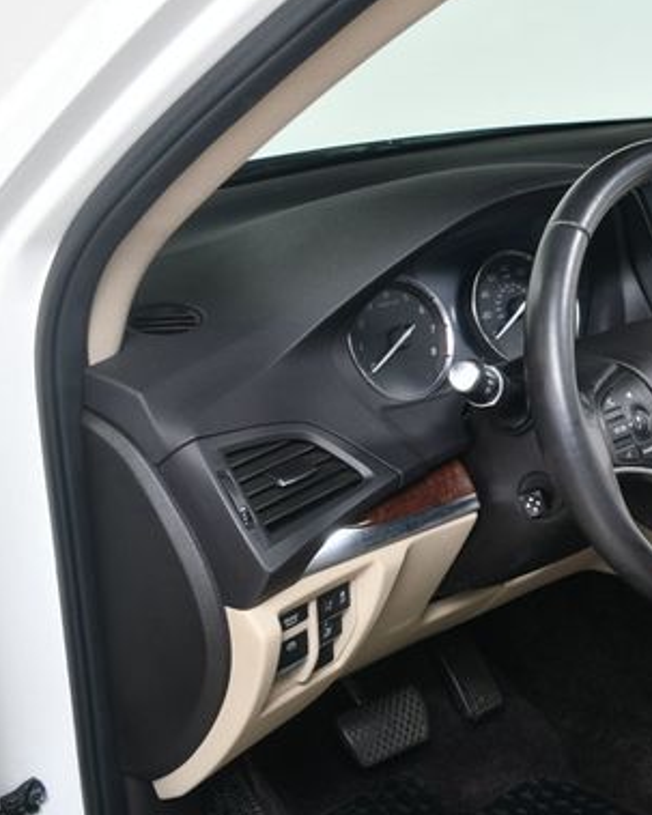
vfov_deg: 33.0
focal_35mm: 57
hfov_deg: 25.1
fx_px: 1375
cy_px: 413
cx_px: 682
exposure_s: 1/160
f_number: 6.3
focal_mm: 24
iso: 100
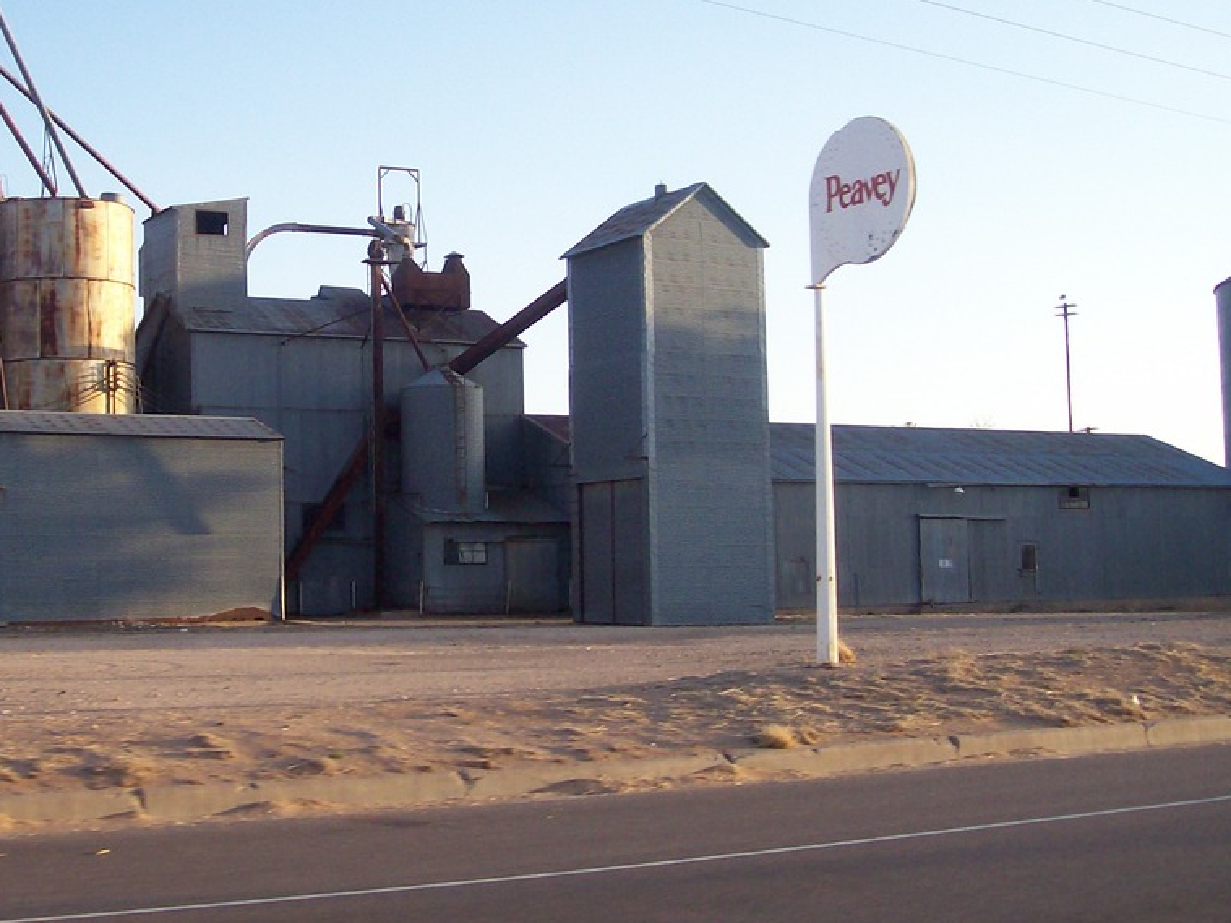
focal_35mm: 54
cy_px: 389
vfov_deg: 27.0
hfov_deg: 35.0
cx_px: 358
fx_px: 1920
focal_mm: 6
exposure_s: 1/383
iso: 80
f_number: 2.7
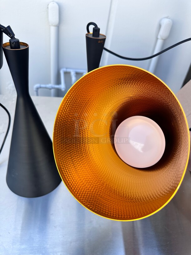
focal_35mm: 24
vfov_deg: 71.6
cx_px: 96
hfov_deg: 56.8
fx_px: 177
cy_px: 128
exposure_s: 1/1198
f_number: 1.78
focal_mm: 6.86
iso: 80
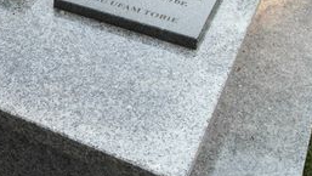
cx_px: -16
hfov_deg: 29.7
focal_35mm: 65
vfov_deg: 18.1
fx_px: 538
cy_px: -5
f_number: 3.4
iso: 80
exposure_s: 1/90
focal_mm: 5.2
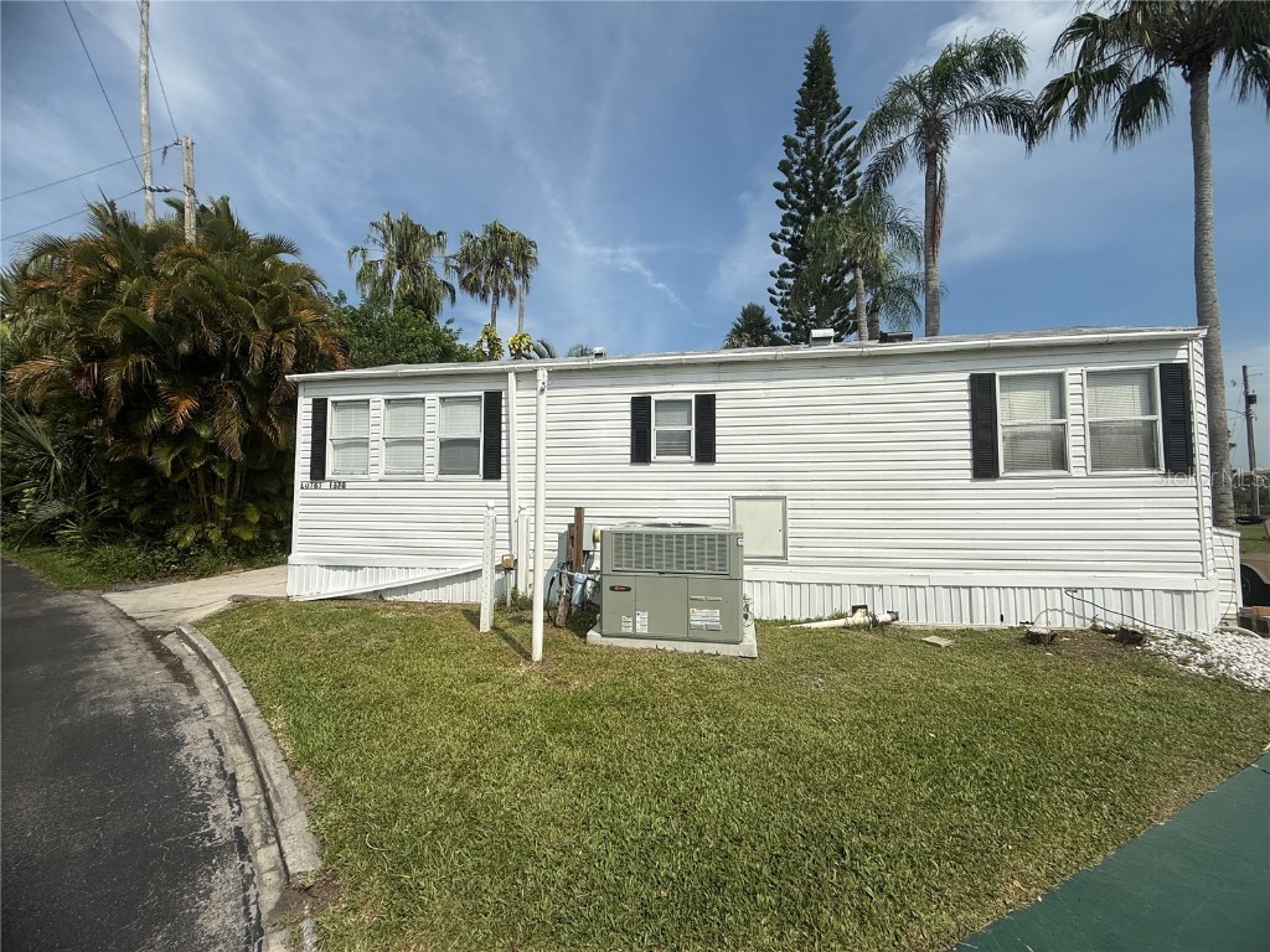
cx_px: 635
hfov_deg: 102.1
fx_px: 514
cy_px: 476
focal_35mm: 14
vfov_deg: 85.7
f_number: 2.2
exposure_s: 1/4425
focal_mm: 2.22
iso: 50
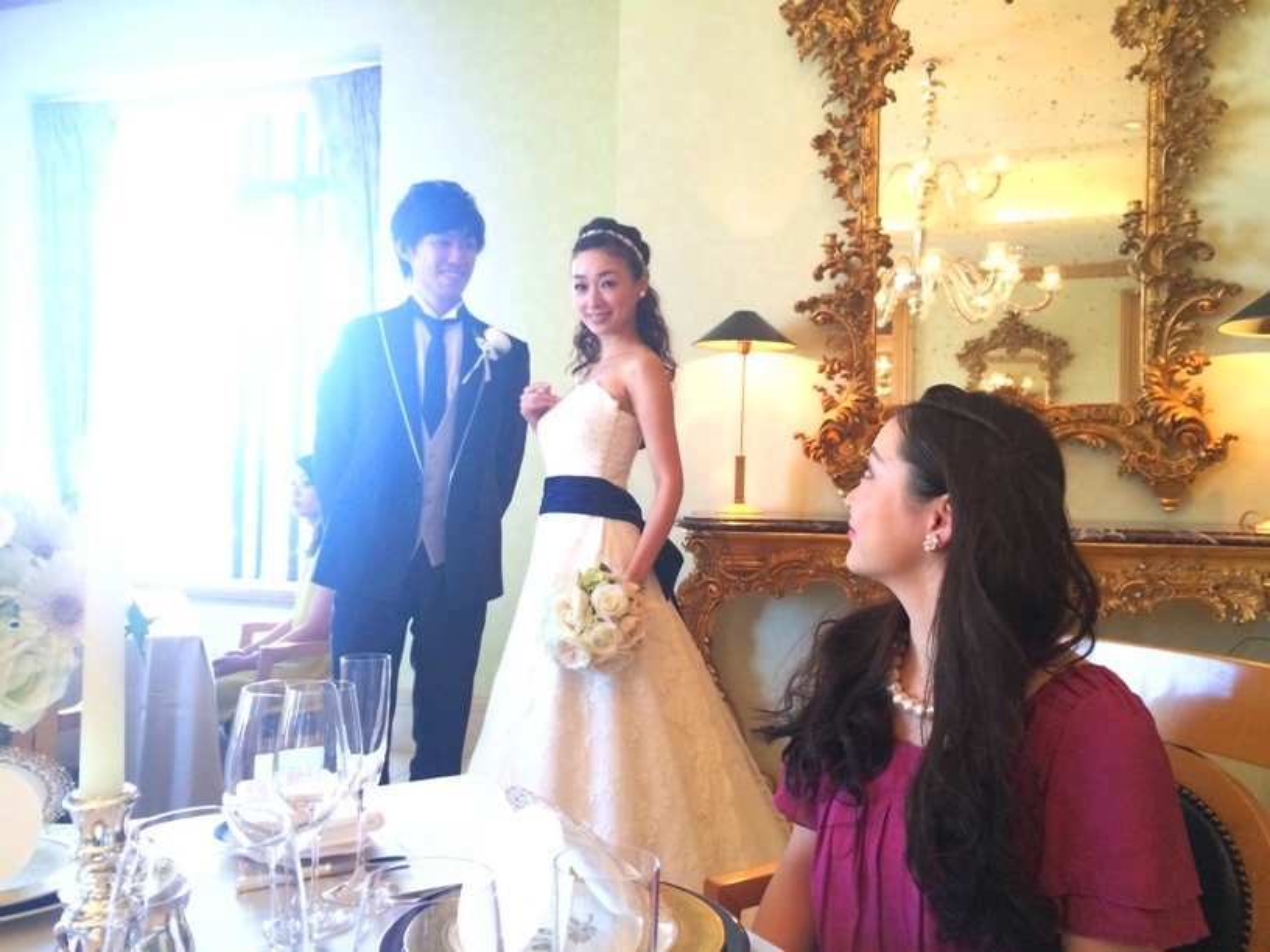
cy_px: 476
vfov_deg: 48.2
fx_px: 1064
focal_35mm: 29
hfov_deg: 61.7
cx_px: 635
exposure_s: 1/30
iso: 250
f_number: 2.2
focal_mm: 4.15
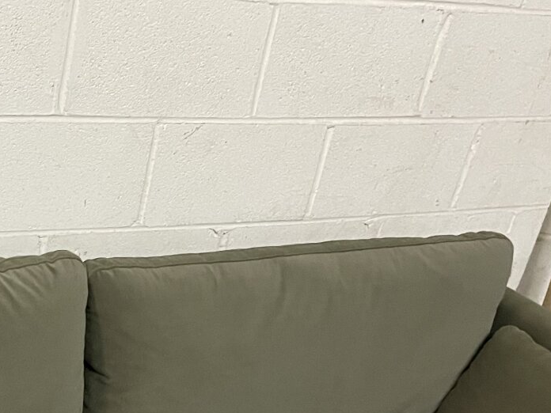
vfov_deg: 19.8
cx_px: 43
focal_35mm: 69
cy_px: 519
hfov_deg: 27.1
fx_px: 1098
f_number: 1.6
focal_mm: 5.1
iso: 500
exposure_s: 1/60
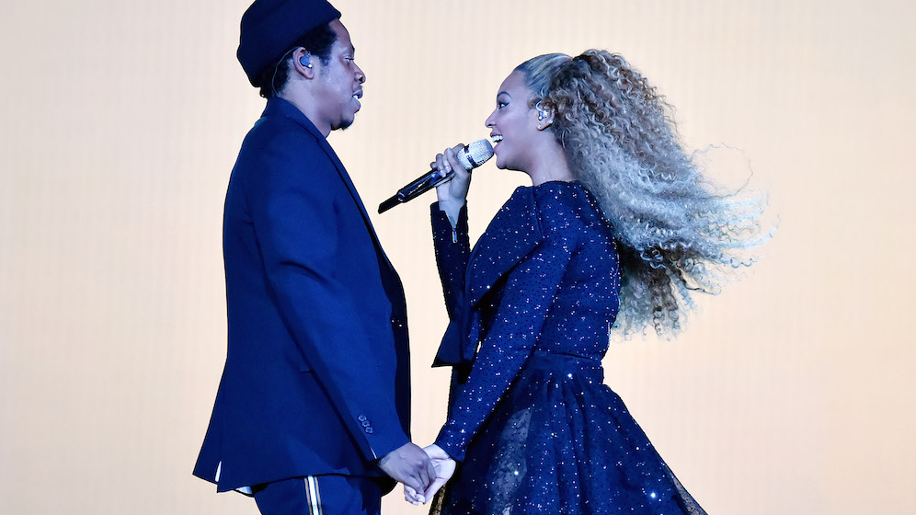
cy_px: 273
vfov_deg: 3.5
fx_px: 8427
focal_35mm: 347
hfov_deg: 6.2
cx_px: 459
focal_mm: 330
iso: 6400
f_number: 5.6
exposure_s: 1/640
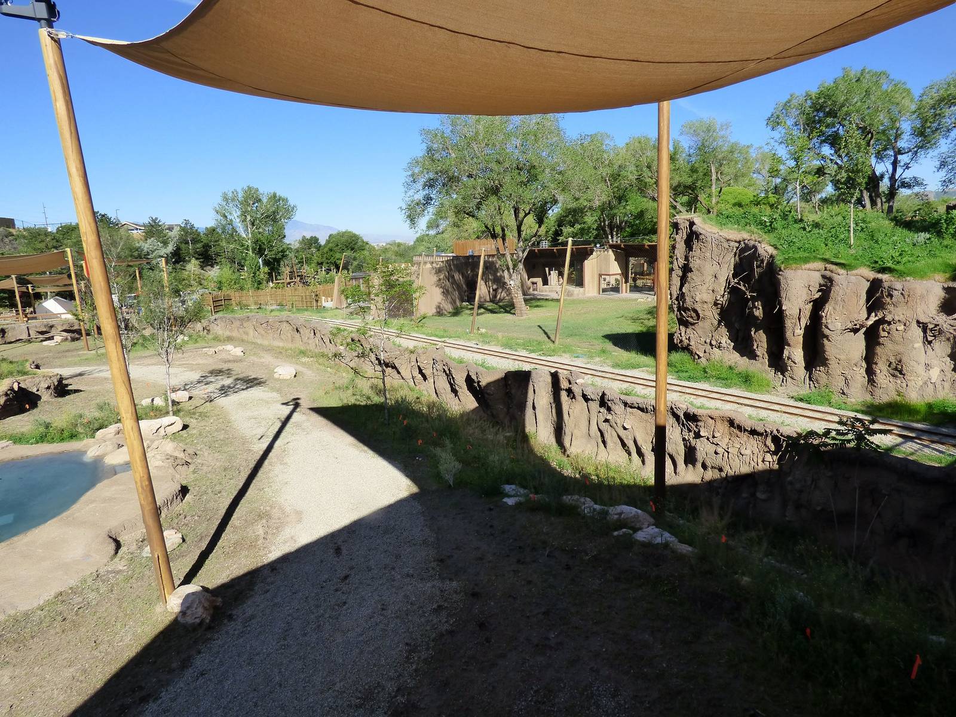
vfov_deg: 66.0
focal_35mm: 20
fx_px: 552
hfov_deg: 81.7
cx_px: 478
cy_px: 358
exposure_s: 1/800
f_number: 4.5
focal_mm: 3.58
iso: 200
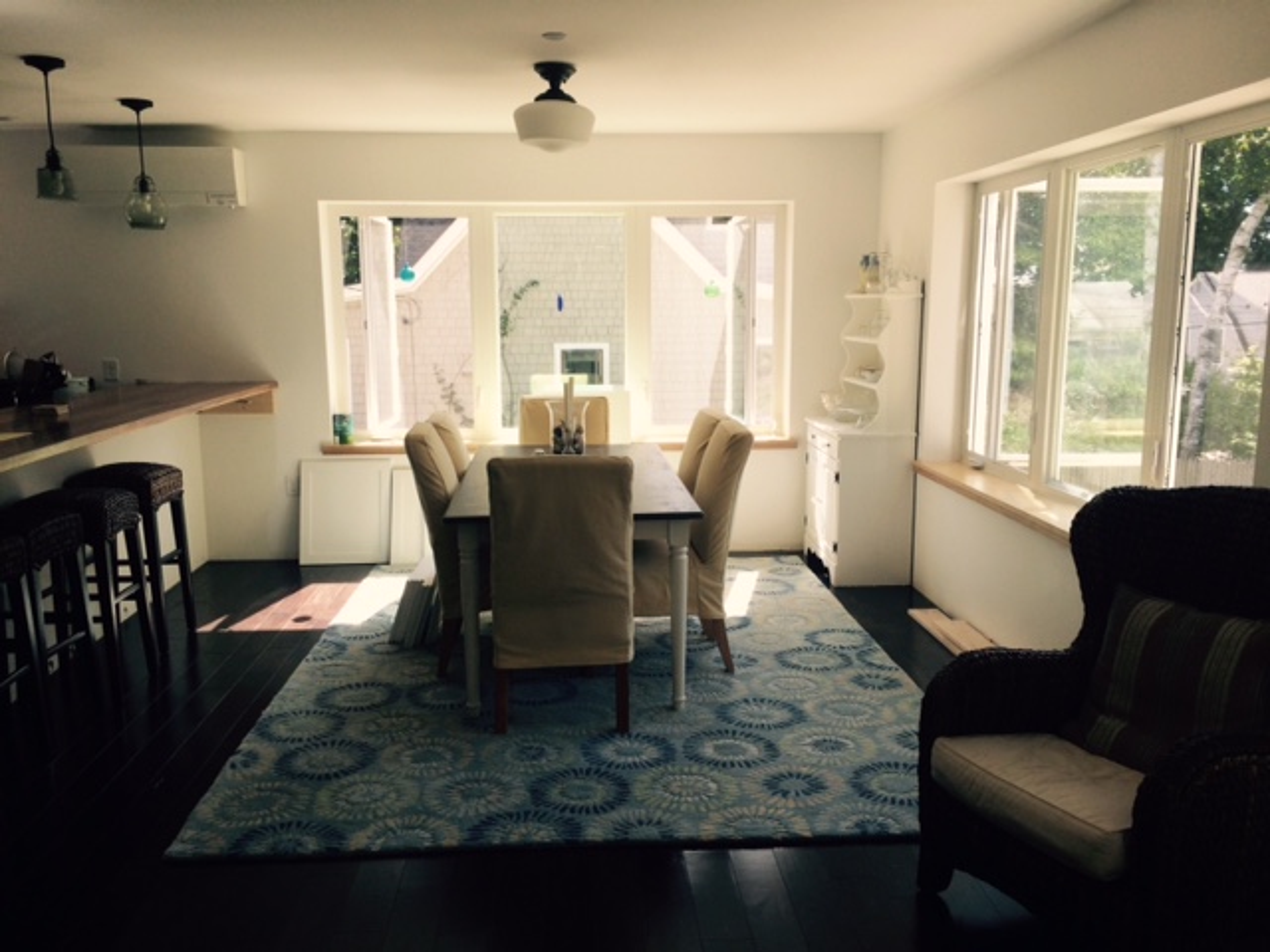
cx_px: 635
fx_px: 1064
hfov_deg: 61.7
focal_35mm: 29
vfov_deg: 48.2
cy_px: 476
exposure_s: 1/219
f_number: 2.2
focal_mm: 4.15
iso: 32
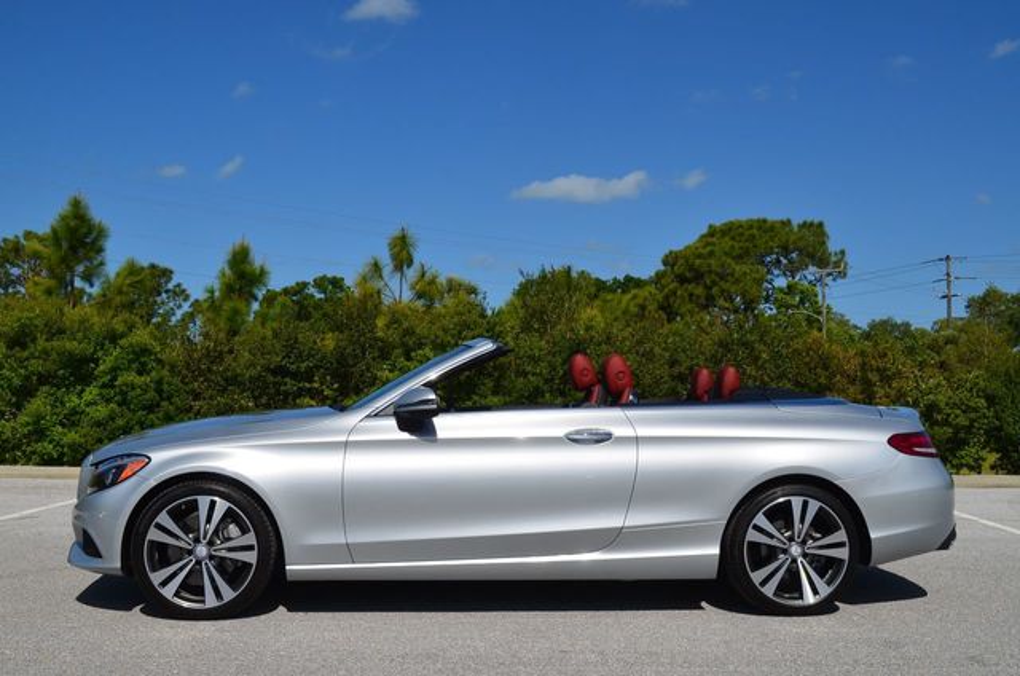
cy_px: 338
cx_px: 510
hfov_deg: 49.6
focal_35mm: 39
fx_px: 1103
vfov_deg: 34.1
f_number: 13
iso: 100
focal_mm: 26
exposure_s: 1/200
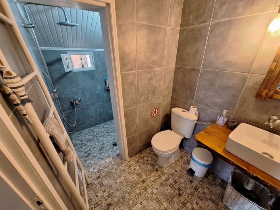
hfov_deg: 106.2
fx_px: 105
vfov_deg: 89.9
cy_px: 105
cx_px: 140
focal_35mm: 13
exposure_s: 1/33
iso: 200
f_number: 2.2
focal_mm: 1.74
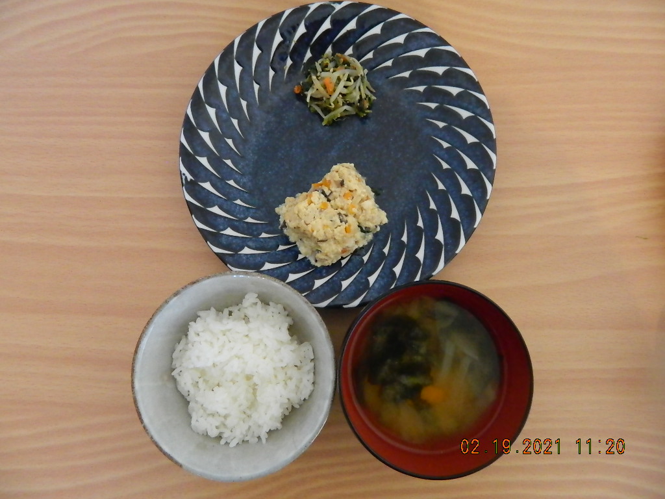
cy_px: 250
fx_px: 480
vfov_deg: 54.9
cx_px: 332
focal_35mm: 25
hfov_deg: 69.4
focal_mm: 4.5
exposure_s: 1/30
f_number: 3.1
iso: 180
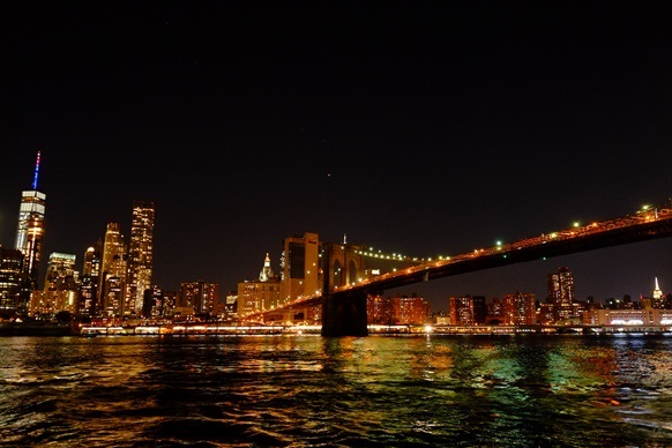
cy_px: 232
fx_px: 485
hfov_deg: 69.3
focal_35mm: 26
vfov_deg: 49.5
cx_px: 359
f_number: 2.8
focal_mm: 14
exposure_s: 1/4
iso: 1600
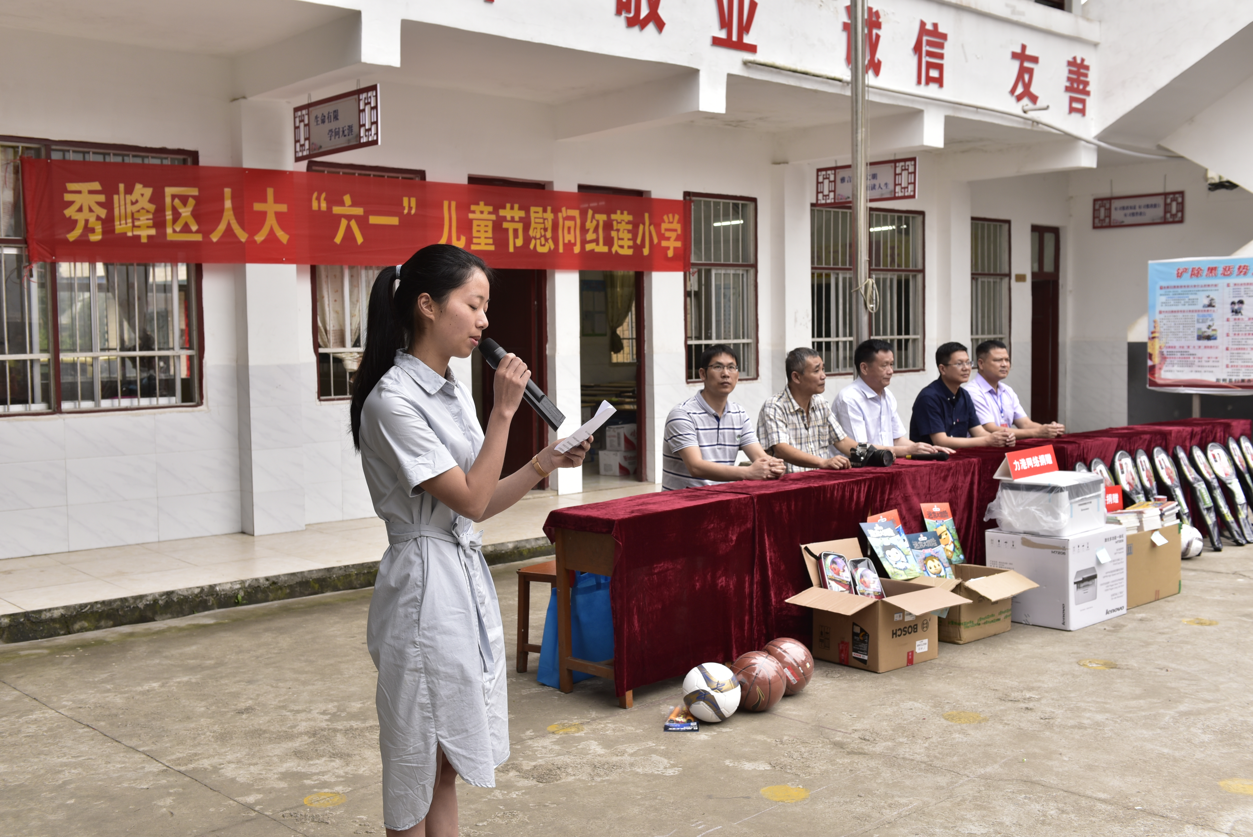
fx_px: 1323
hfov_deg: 50.7
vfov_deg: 35.1
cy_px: 418
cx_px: 626
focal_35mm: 38
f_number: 7.1
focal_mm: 38
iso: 200
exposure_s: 1/100
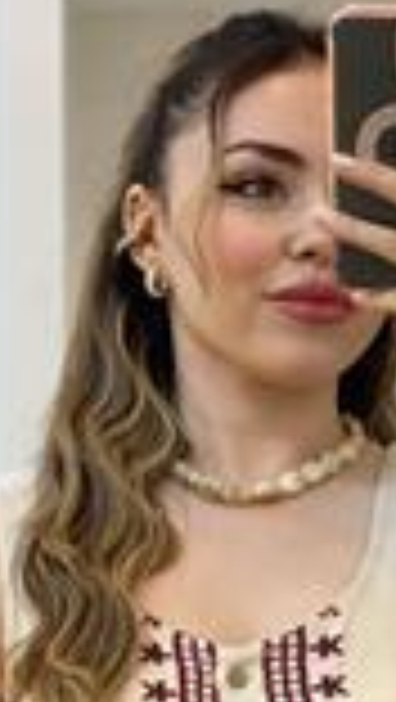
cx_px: 310
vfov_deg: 14.1
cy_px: 682
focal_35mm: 150
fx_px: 2794
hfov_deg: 8.1
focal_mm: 6
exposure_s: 1/100
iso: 100
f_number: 2
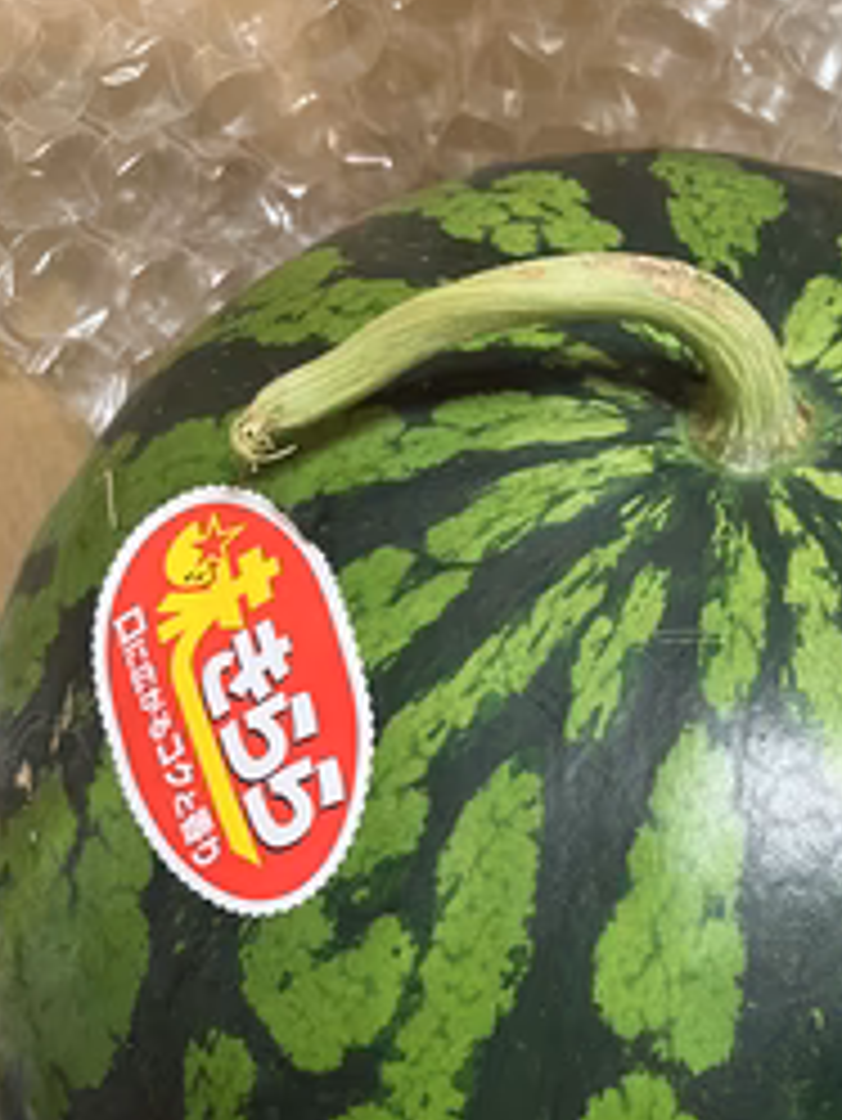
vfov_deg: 41.8
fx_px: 1458
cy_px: 693
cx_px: 644
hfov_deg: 31.6
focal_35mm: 45
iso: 250
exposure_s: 1/33
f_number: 1.8
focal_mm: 3.99
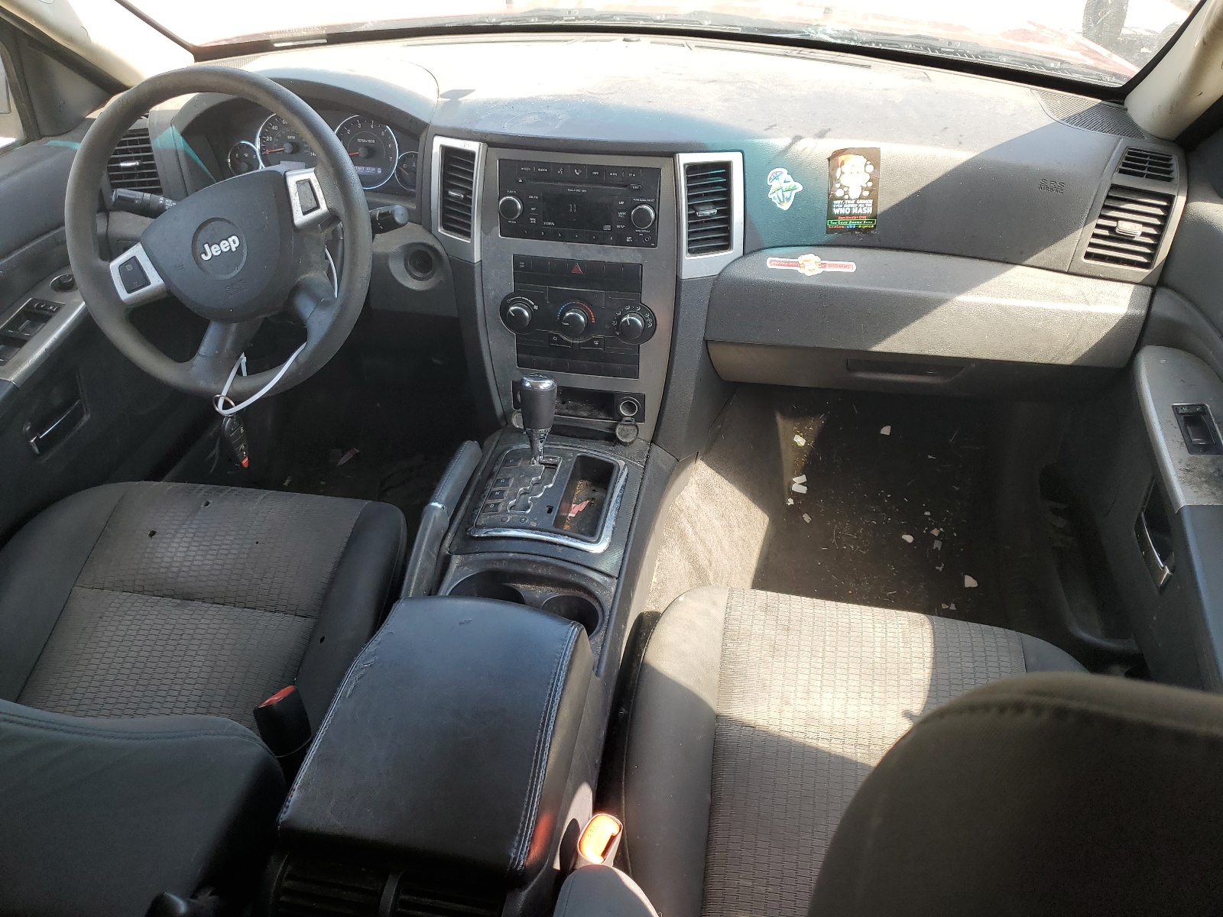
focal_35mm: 26
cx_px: 612
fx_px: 919
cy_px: 458
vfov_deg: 53.1
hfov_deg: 67.3
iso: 50
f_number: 1.5
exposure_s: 1/256
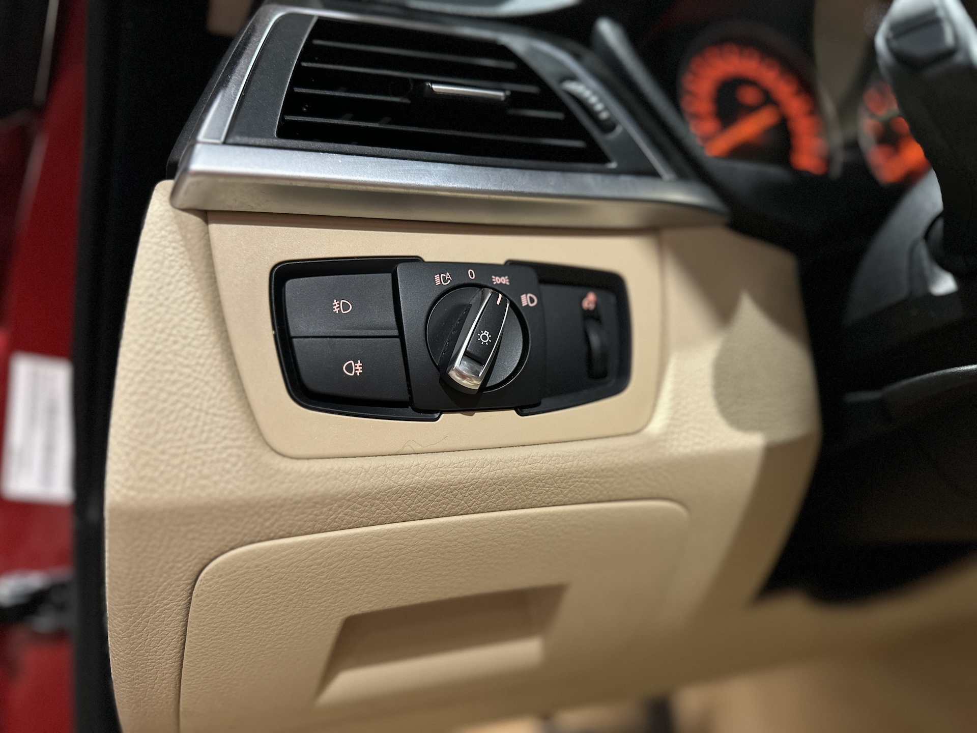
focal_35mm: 24
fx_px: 677
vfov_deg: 56.8
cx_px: 488
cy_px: 366
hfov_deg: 71.6
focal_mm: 6.86
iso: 800
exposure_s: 1/40
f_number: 1.78
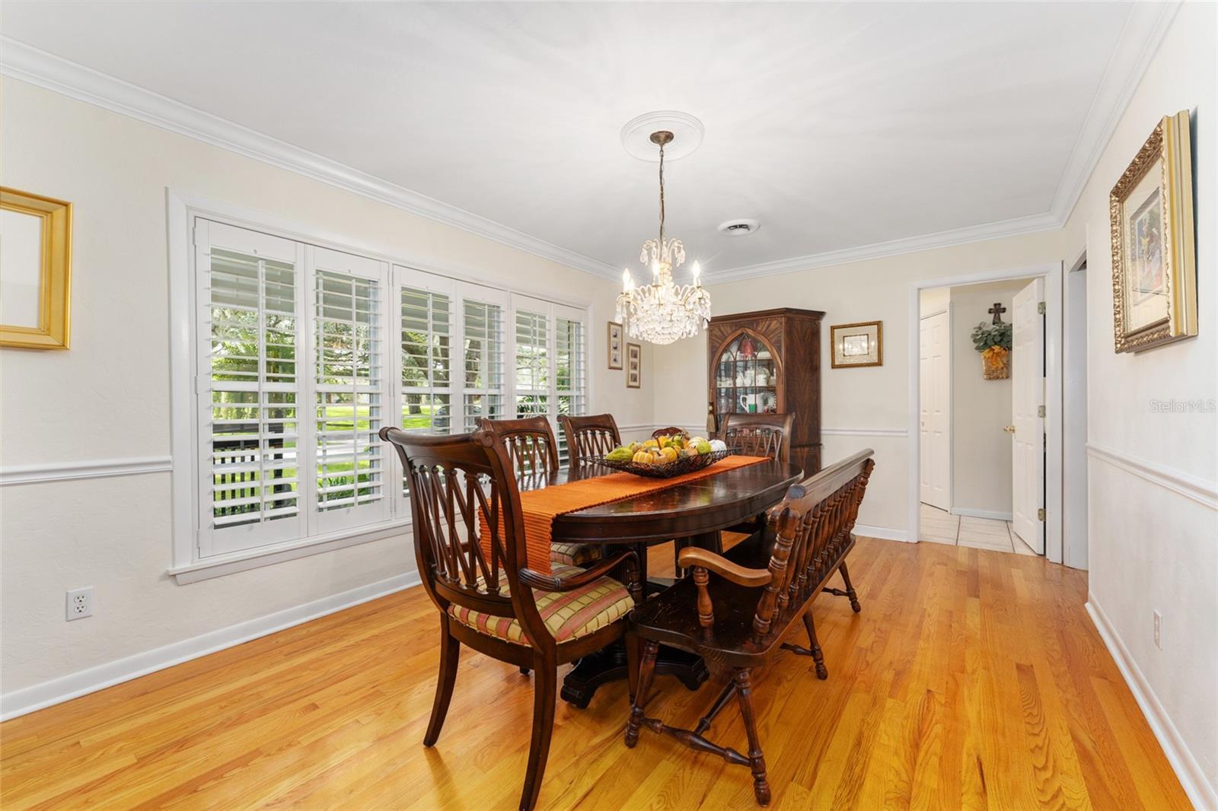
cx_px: 609
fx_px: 474
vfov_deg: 81.2
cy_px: 406
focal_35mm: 14
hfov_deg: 104.3
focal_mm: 14
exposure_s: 1/6
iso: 500
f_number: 7.1
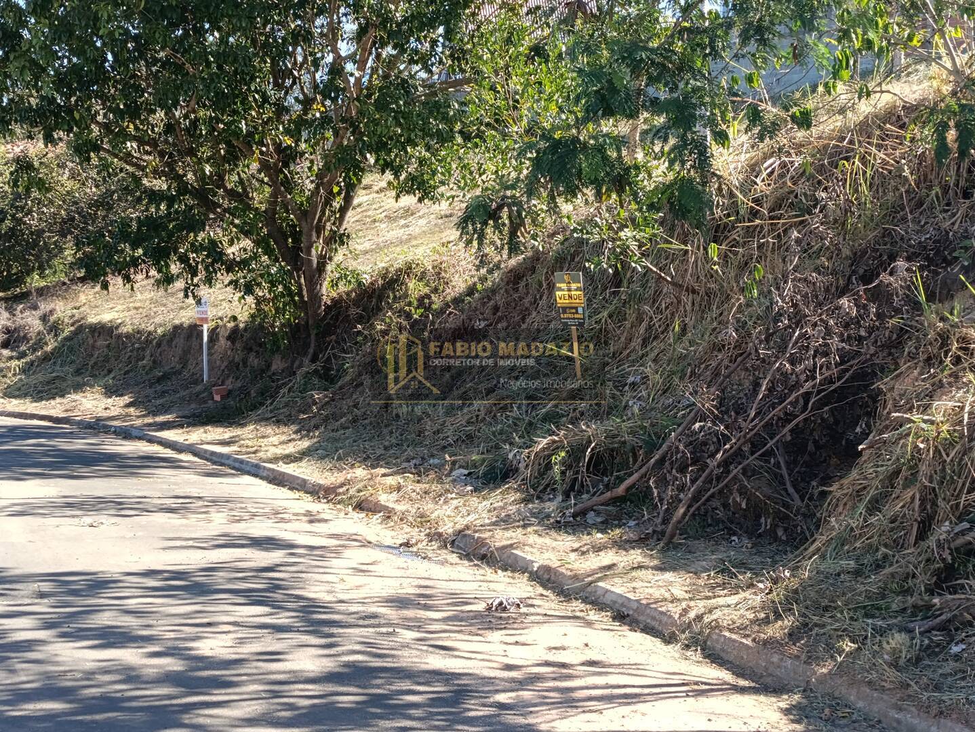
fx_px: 1409
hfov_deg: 38.2
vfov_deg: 29.1
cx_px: 488
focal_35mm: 50
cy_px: 366
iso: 50
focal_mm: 4.71
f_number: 1.7
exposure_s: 1/138
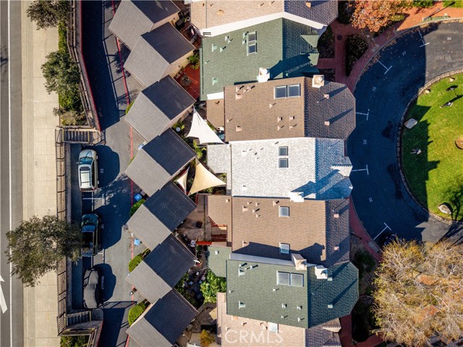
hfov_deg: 71.6
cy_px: 174
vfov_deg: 56.8
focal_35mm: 24
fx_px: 321
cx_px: 232
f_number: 1.8
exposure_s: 1/1250
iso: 100
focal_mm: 8.67
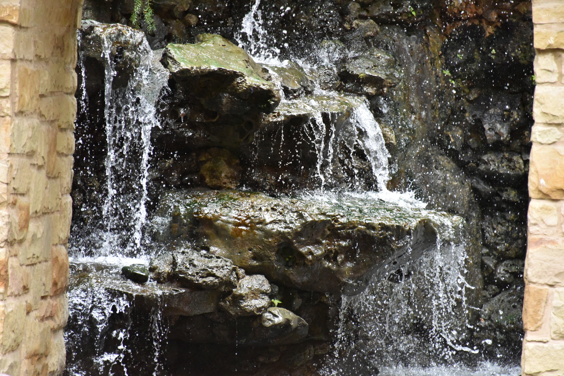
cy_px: 188
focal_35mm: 300
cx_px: 282
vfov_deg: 4.6
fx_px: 4701
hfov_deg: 6.9
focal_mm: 300
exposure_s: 1/640
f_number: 5.6
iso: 9000
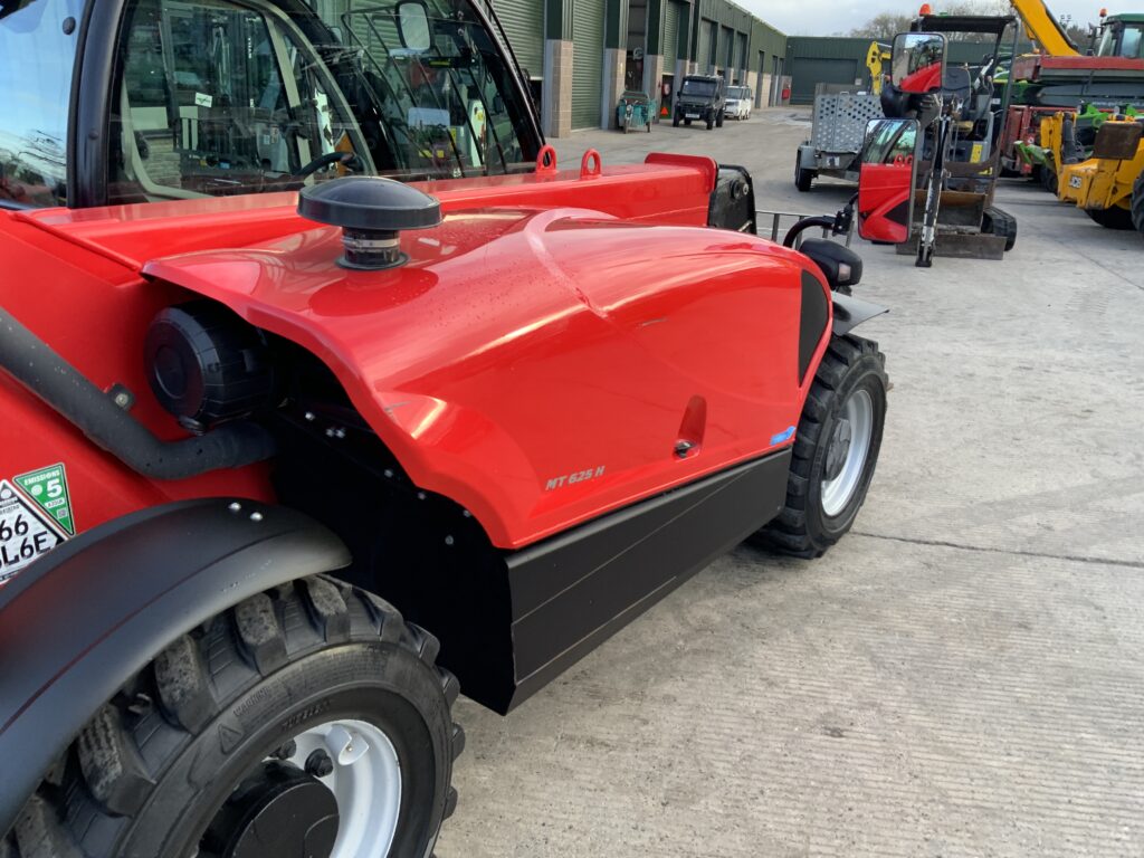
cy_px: 429
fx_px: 958
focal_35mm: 29
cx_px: 572
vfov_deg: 48.2
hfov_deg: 61.7
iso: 16
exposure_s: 1/147
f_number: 1.8
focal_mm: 3
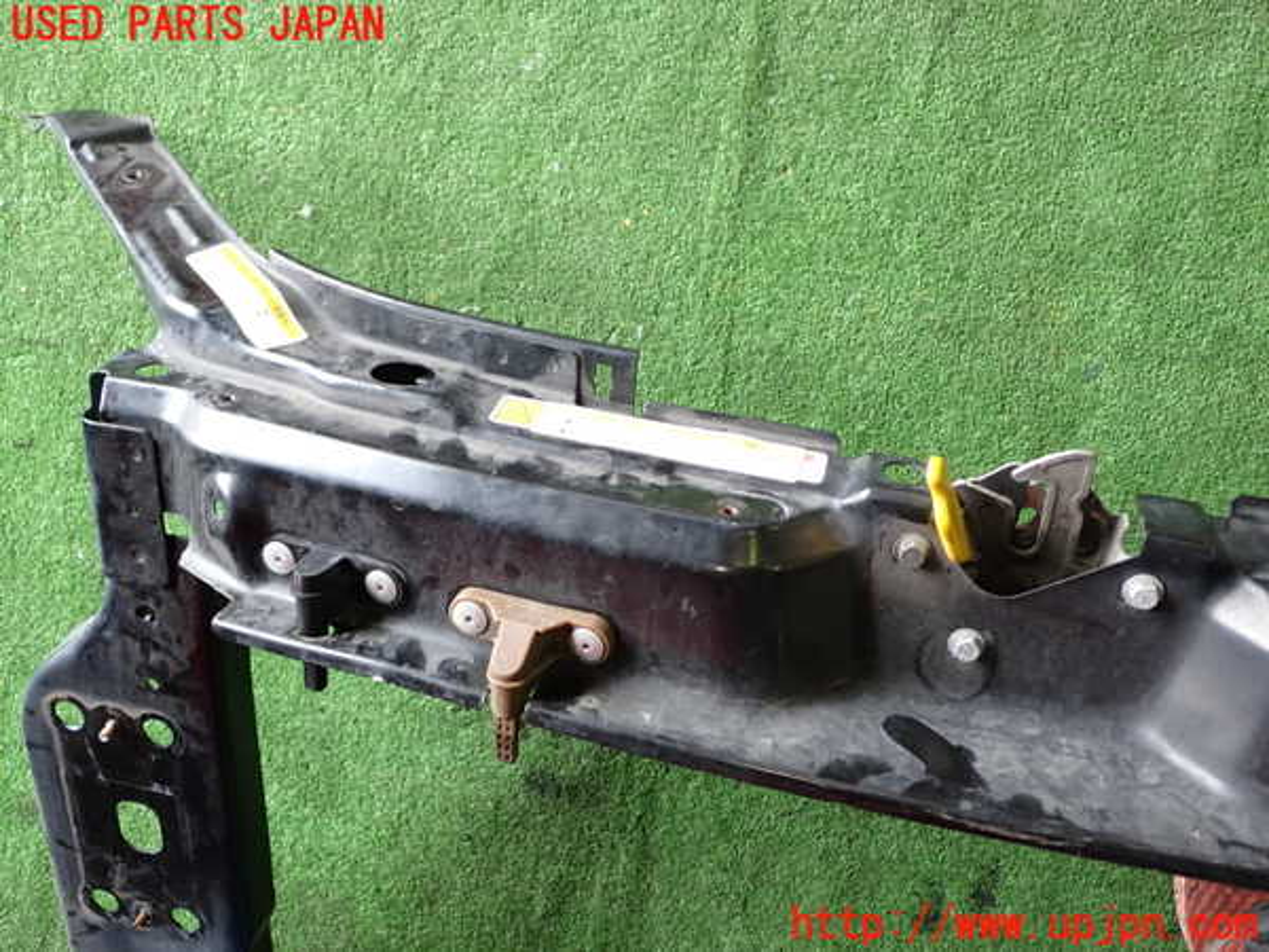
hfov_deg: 56.8
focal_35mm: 32
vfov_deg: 44.2
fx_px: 1173
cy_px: 476
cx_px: 634
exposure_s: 1/30
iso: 250
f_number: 2.4
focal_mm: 5.79
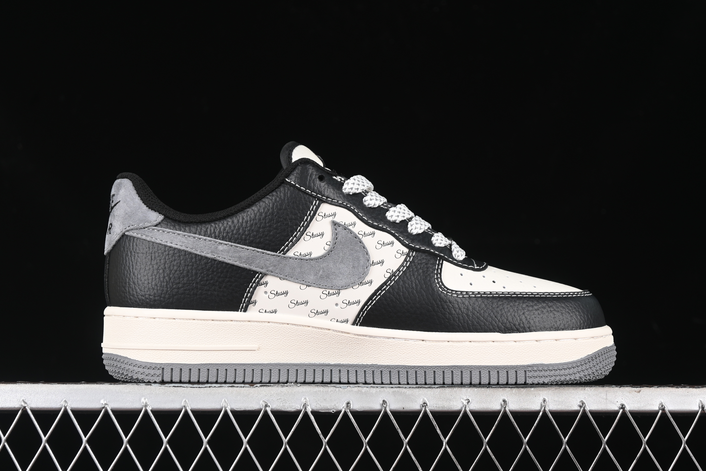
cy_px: 236
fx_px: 1490
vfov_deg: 18.0
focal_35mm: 76
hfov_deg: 26.6
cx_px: 351
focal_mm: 50
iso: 160
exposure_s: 1/60
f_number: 6.3
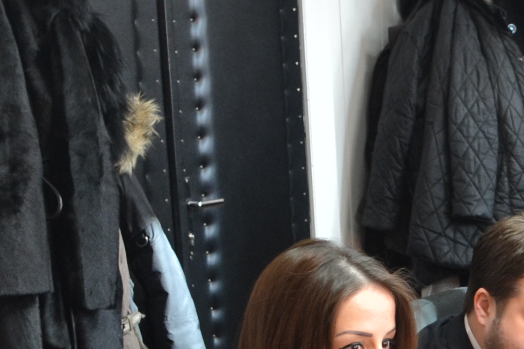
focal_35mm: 111
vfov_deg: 12.2
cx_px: 832
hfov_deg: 16.5
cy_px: 333
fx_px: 1615
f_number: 3.5
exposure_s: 1/15
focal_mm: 18
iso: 450
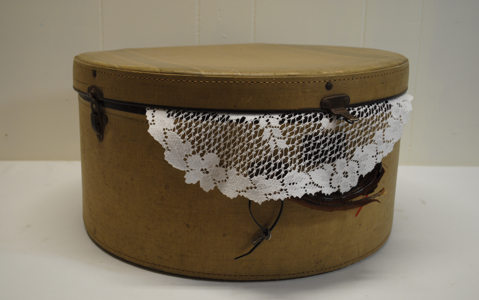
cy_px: 157
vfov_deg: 25.8
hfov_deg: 40.3
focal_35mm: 50
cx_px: 237
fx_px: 653
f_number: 4.8
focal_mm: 32
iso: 400
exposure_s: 1/40
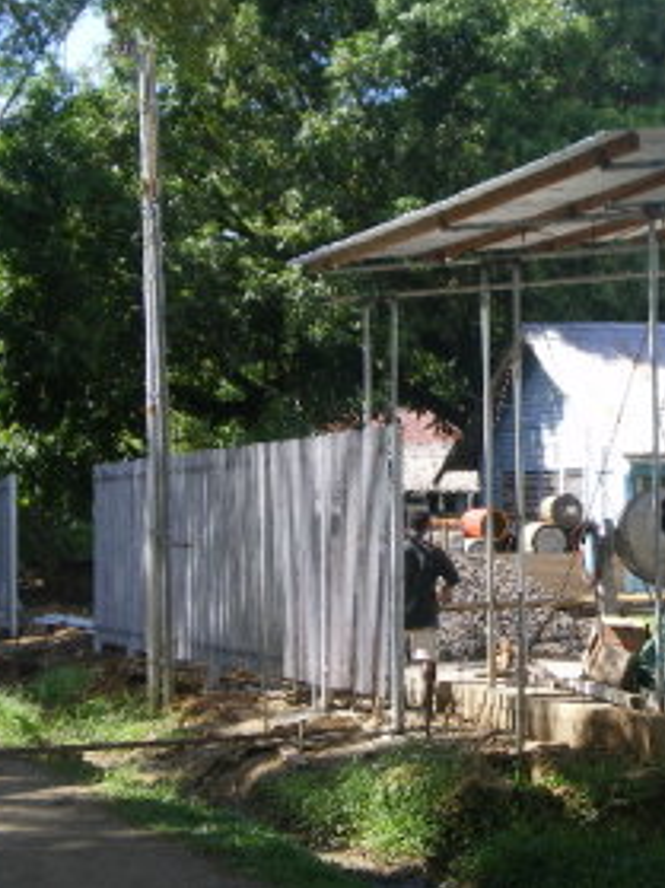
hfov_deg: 13.5
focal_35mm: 109
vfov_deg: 18.1
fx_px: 2794
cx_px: 538
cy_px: 417
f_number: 4.9
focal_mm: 13.3
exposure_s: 1/200
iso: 64
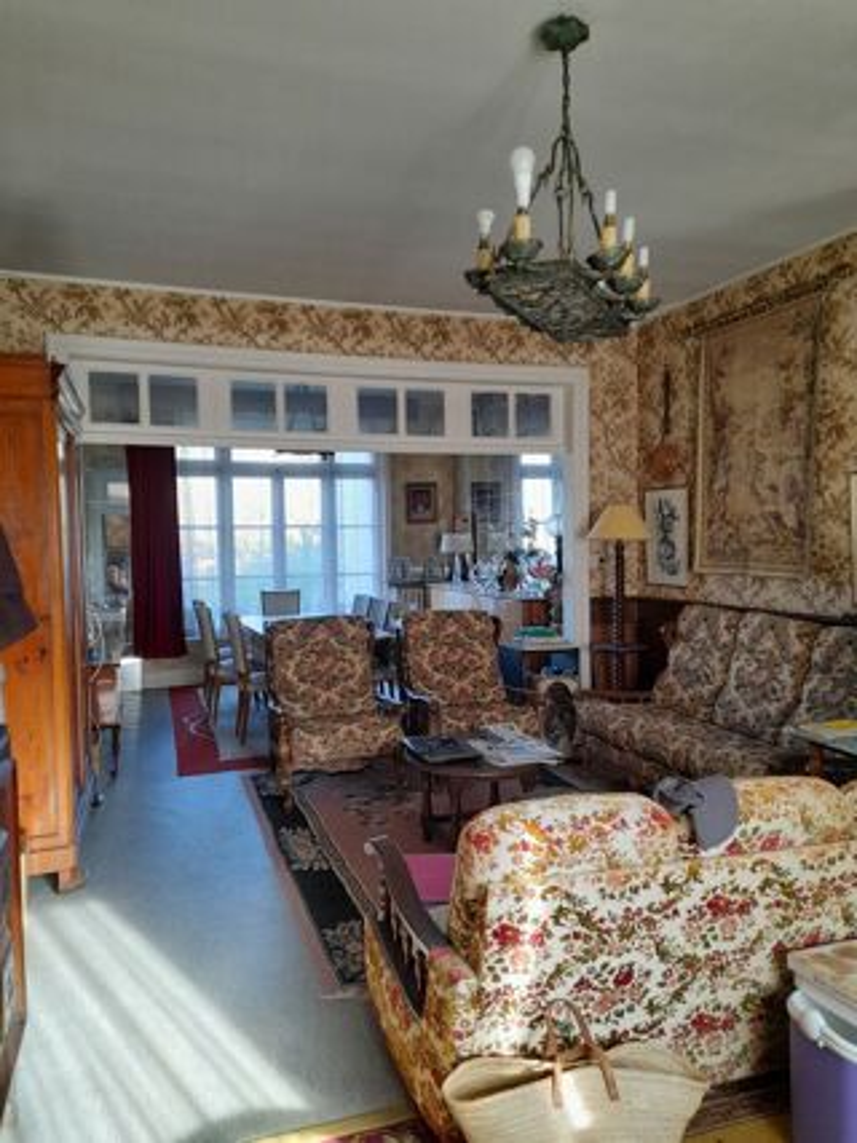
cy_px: 572
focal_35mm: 25
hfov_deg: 54.9
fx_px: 826
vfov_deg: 69.4
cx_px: 428
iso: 160
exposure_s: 1/50
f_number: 2
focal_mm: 4.6
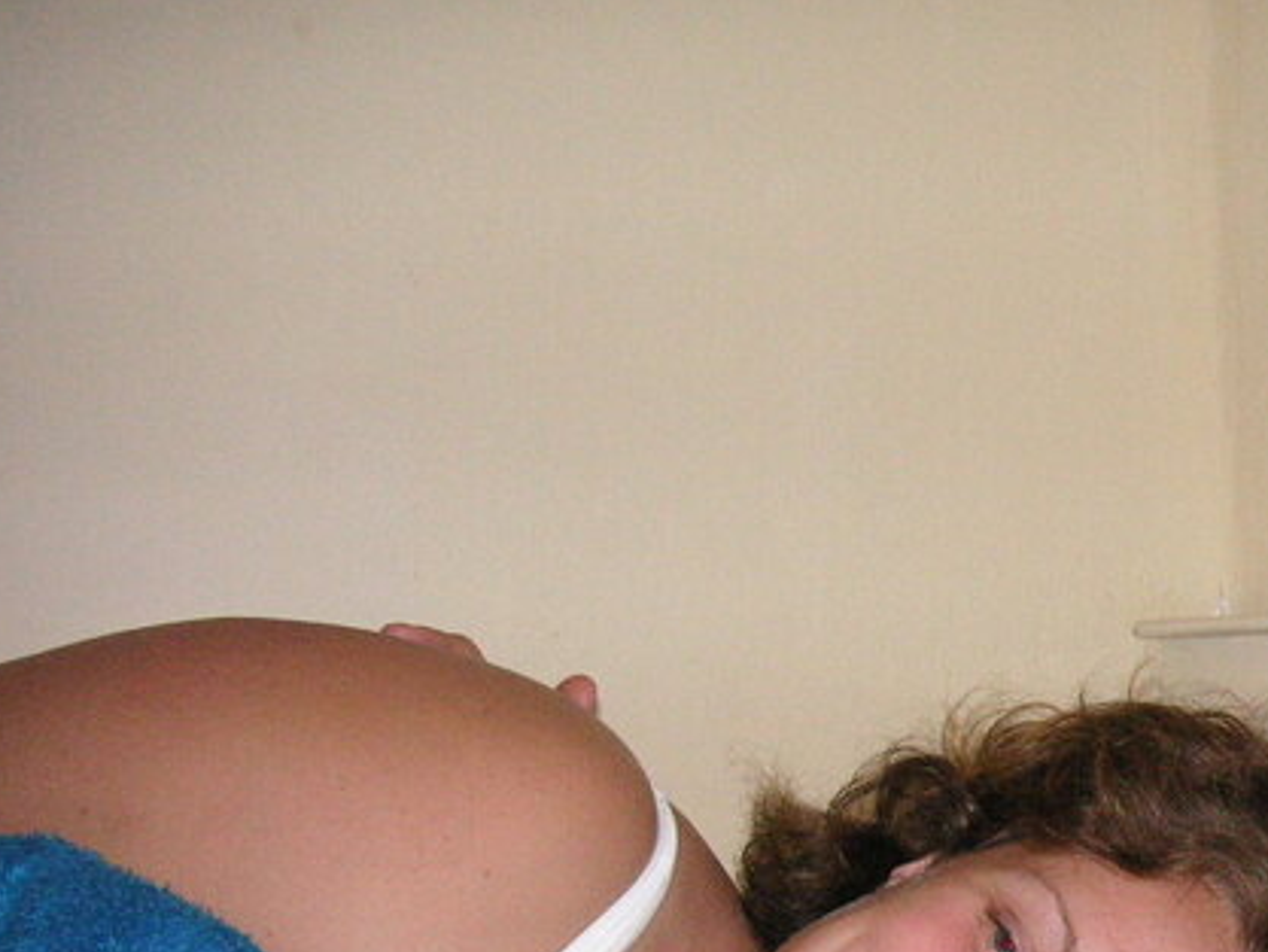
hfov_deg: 26.4
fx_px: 2602
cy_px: 876
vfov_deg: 20.3
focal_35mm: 71
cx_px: 1168
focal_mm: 6.1
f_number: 2.8
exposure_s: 1/45
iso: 160
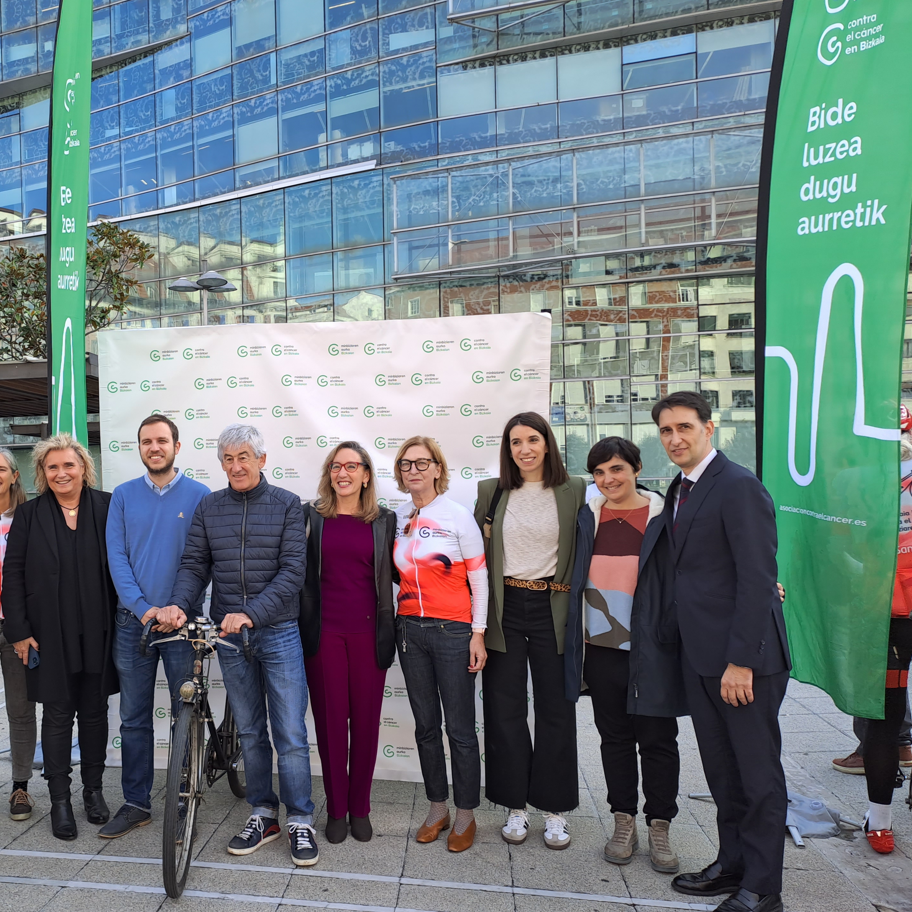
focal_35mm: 31
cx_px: 284
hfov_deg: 51.3
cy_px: 462
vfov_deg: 52.5
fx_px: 924
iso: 32
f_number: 1.8
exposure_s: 1/205
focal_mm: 4.65
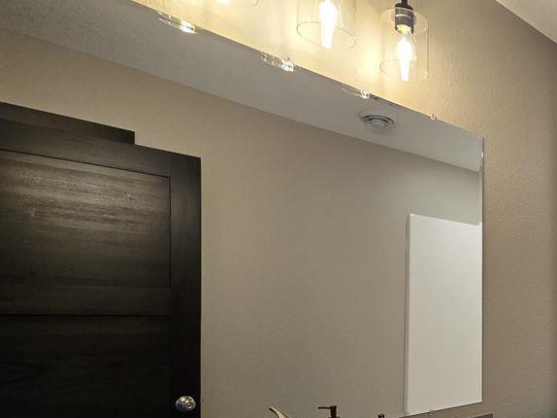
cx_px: 606
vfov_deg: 46.4
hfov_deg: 46.4
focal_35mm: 29
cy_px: 316
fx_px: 466
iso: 80
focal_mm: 2.2
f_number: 2.2
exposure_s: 1/60
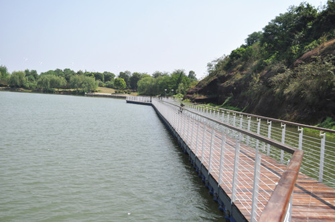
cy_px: 111
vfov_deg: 34.1
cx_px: 168
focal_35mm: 39
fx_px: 362
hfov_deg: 49.6
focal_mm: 26
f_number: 4.5
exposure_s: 1/2000
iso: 320
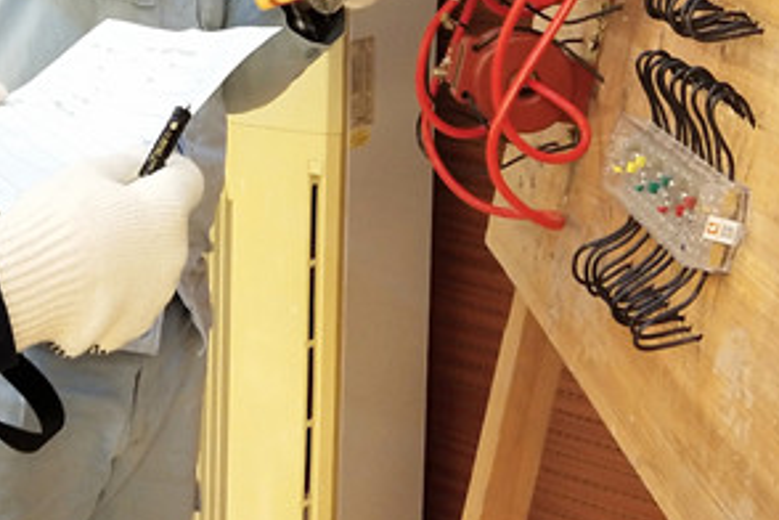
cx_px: 223
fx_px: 1839
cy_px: -69
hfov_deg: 23.7
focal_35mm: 85
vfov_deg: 15.6
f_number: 1.8
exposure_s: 1/33.3
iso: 408
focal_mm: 3.95
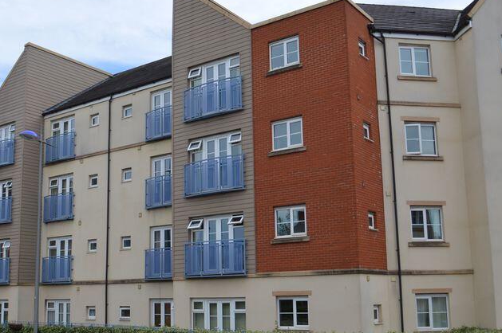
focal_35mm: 42
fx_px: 585
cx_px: 204
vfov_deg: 31.7
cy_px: 201
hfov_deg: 46.2
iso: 100
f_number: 8
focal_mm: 22
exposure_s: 1/250
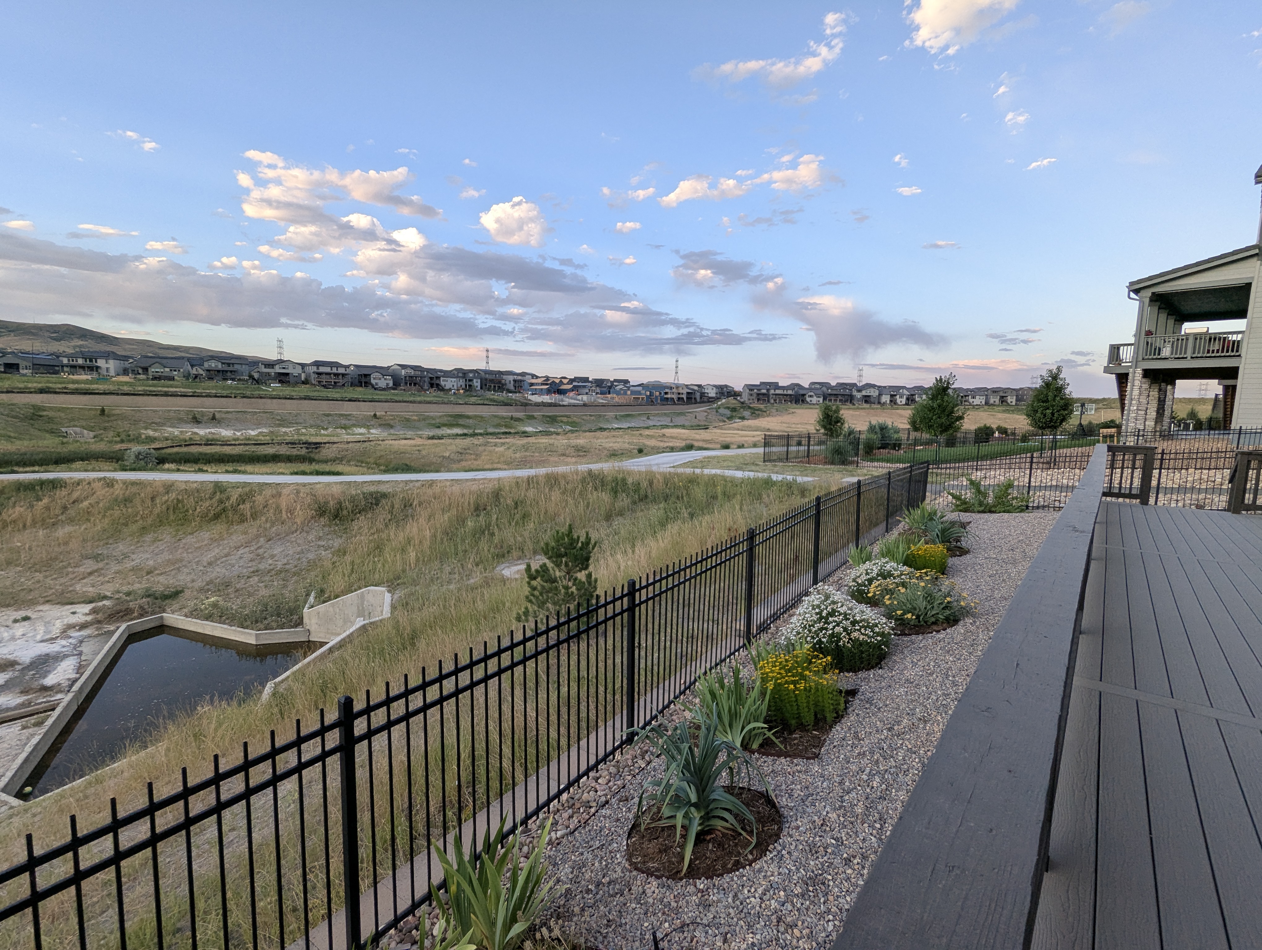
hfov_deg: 94.4
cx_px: 631
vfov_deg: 78.2
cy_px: 475
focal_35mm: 16
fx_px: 584
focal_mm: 2.35
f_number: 2.2
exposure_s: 1/158
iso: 57
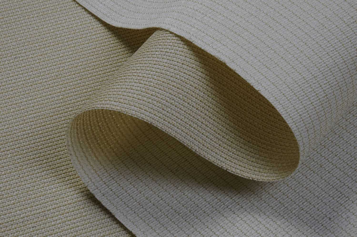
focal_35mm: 158
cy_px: 118
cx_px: 178
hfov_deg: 13.1
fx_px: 1560
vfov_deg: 8.7
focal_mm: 105
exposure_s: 1/30
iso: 200
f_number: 22
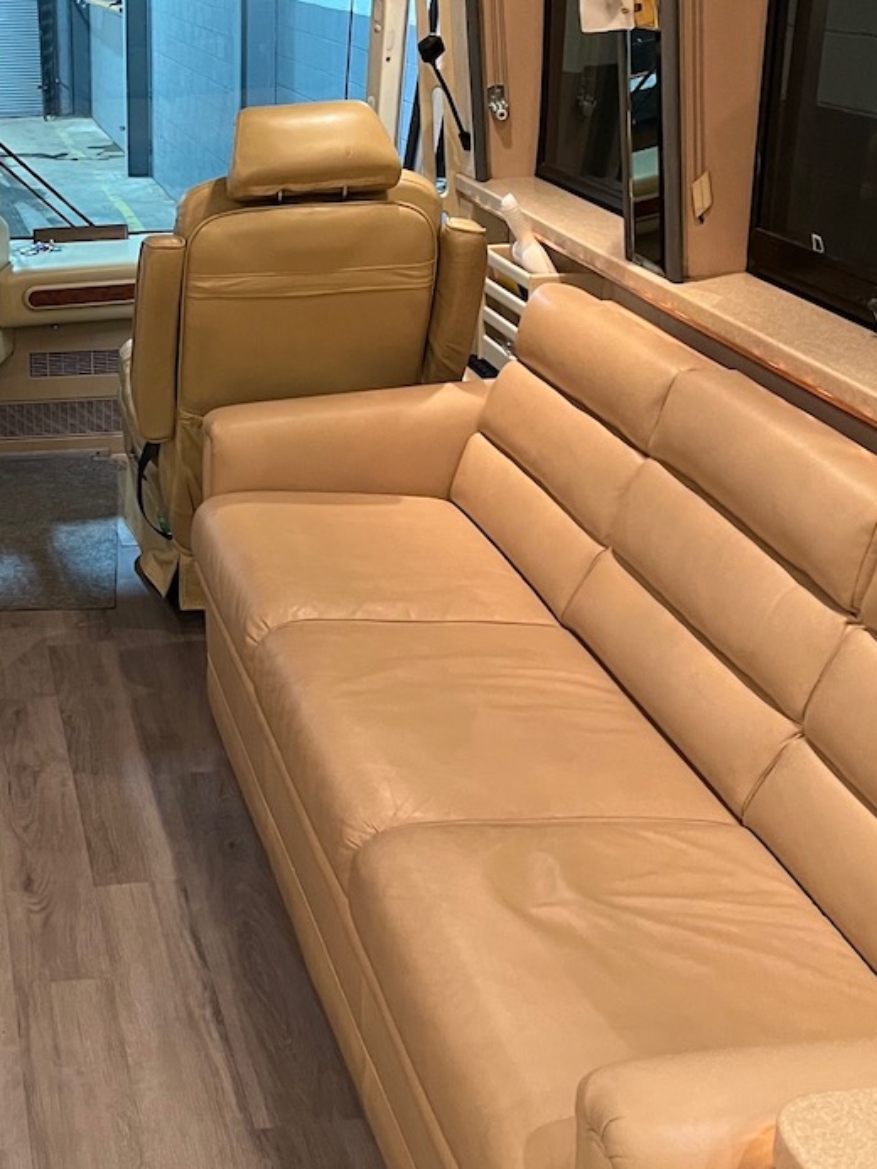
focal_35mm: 50
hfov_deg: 27.9
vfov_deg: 37.9
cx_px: 69
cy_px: 436
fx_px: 1688
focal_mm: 5.1
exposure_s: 1/40
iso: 400
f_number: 1.6
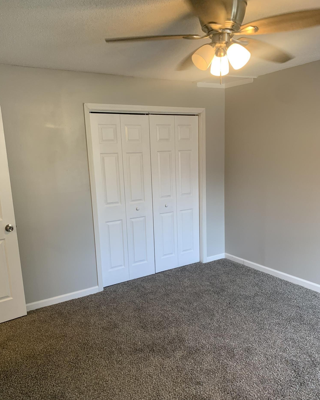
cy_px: 216
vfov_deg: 62.1
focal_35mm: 28
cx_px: 164
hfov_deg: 51.5
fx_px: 331
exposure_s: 1/75
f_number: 1.8
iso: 100
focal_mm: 4.25
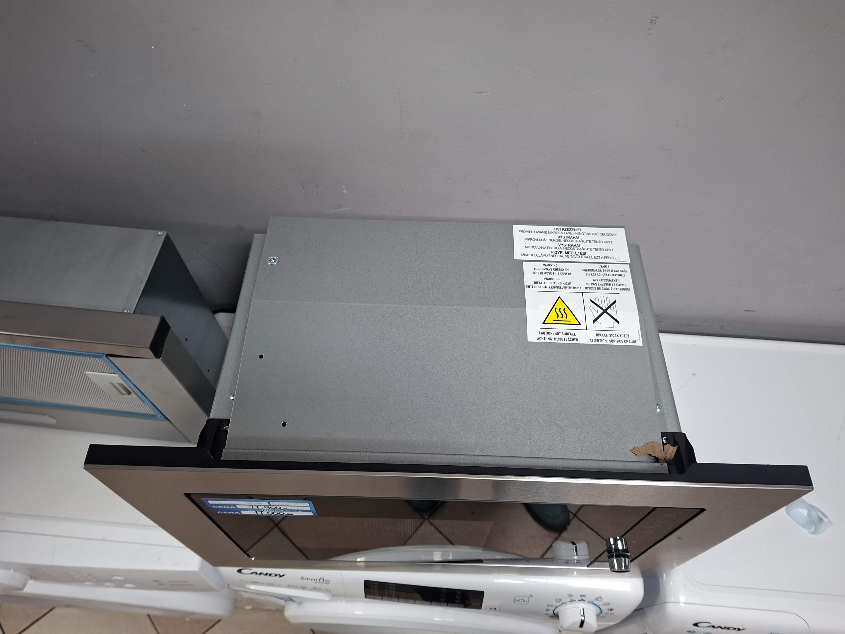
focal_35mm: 23
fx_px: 561
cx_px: 422
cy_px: 317
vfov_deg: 58.9
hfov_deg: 73.9
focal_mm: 5.54
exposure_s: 1/33
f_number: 1.8
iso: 250
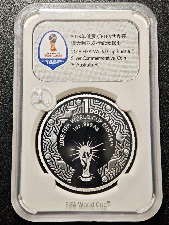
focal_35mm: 60
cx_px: 84
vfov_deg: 32.2
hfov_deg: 24.4
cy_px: 112
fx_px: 391
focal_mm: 9
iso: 400
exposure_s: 1/120
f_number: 2
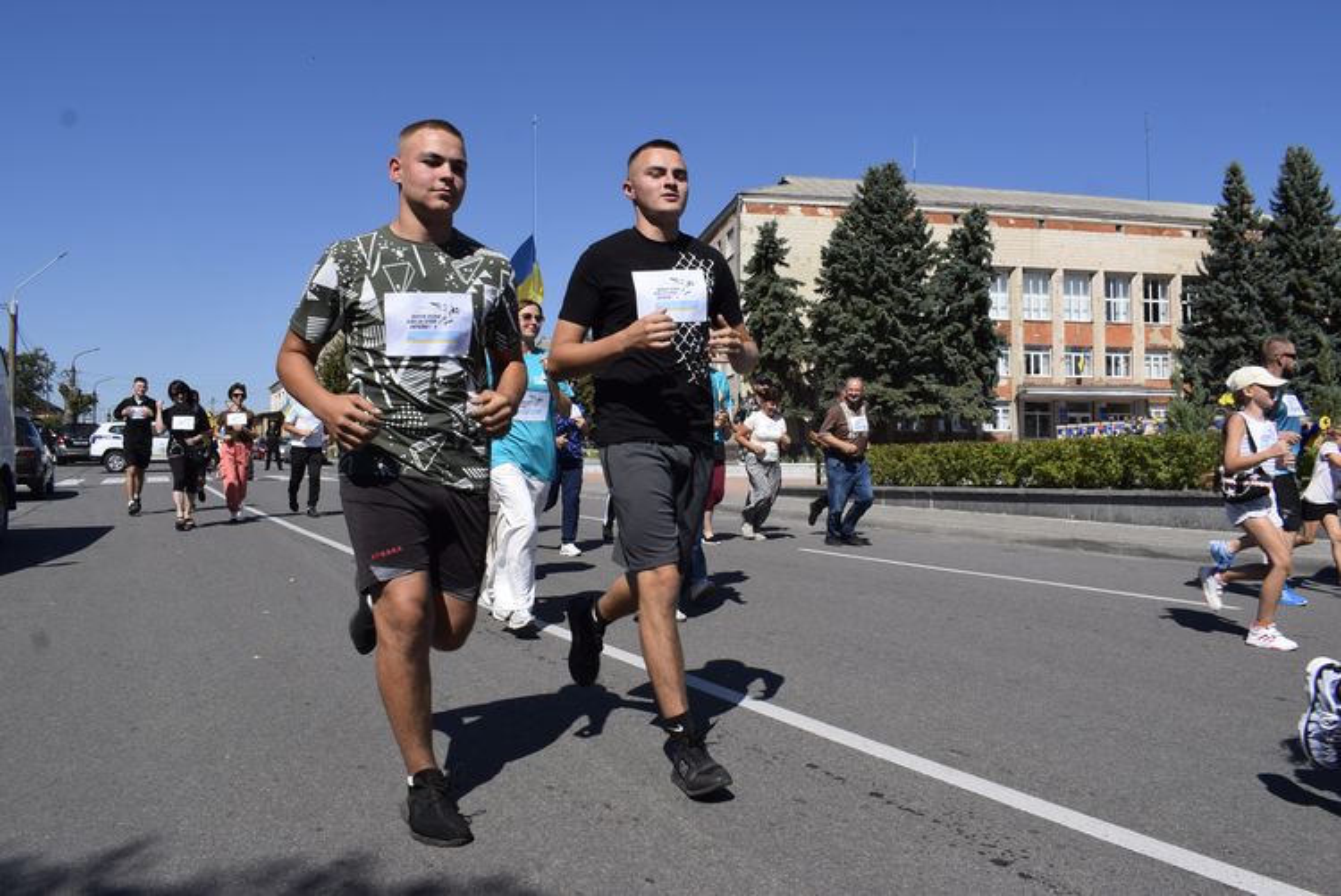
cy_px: 448
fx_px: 1006
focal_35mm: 27
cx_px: 670
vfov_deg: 48.0
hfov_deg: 67.4
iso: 200
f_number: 11
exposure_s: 1/500
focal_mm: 18
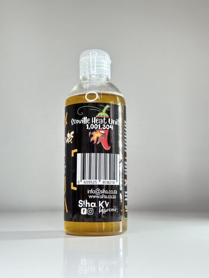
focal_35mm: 48
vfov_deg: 39.7
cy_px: 139
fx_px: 386
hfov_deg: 30.3
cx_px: 104
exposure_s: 1/60
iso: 200
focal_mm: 6.86
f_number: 1.78
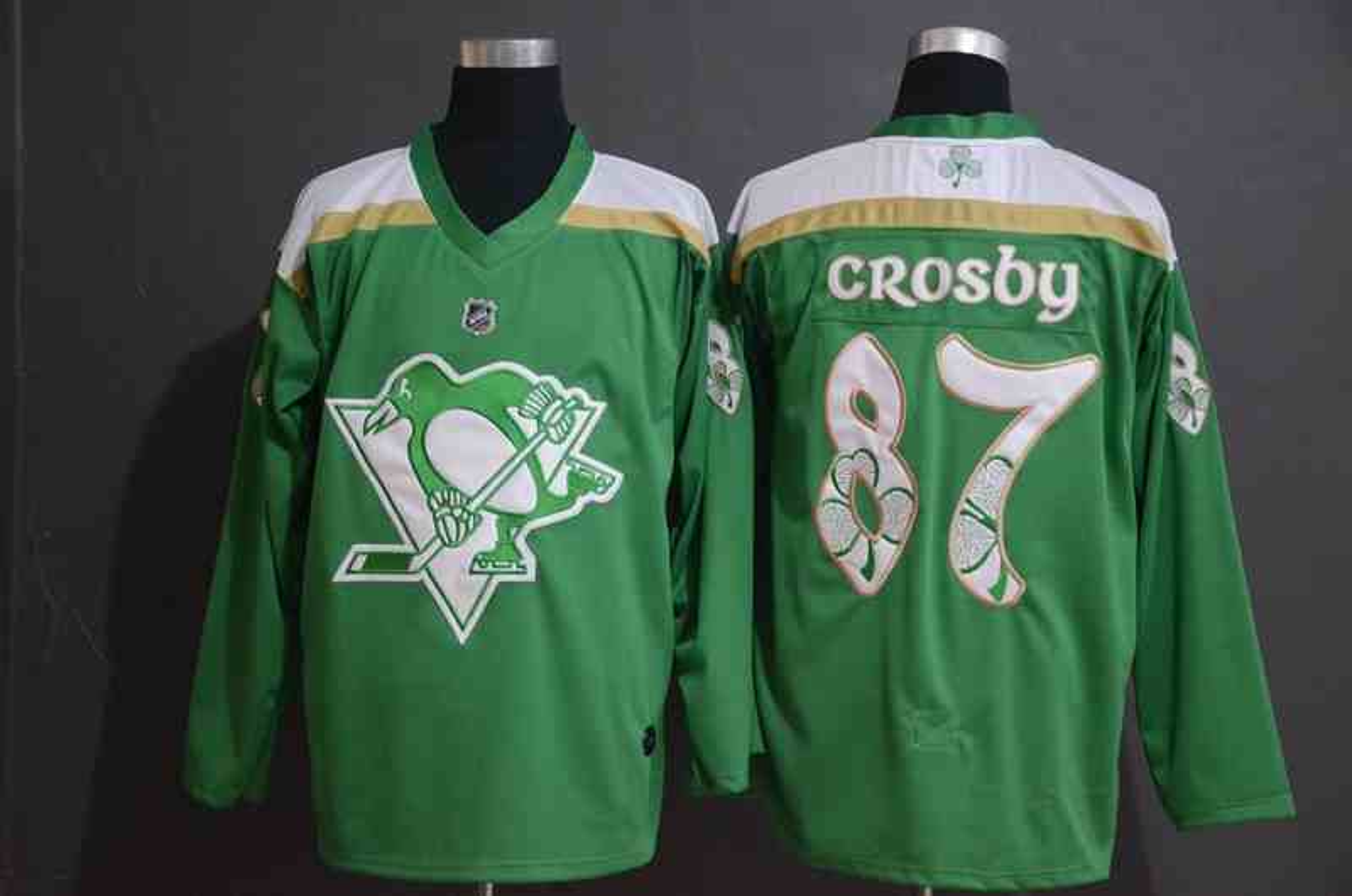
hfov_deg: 28.1
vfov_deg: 18.8
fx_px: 2699
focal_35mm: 72
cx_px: 676
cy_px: 448
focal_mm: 48
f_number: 4.5
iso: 4000
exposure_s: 1/40
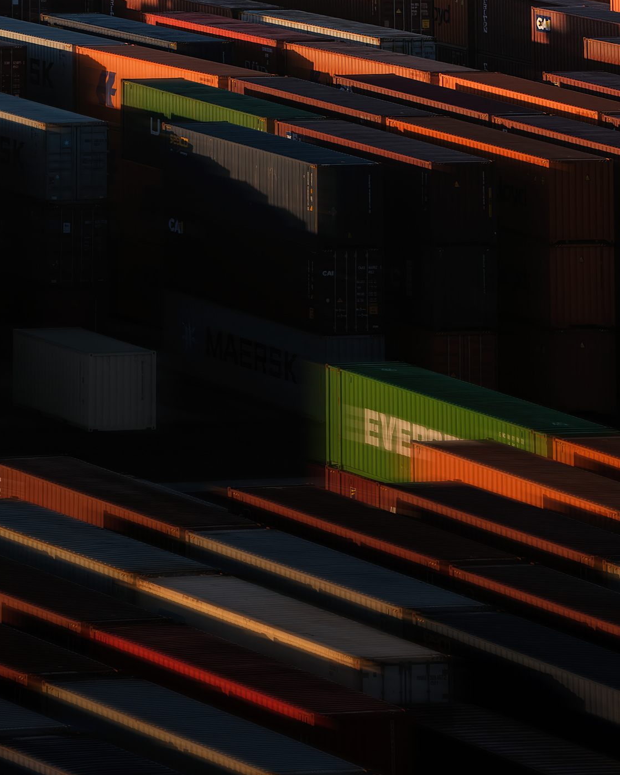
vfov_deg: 4.6
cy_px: -166
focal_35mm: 422
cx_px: 106
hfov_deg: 3.7
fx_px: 9678
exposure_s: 1/350
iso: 320
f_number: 13
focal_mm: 120
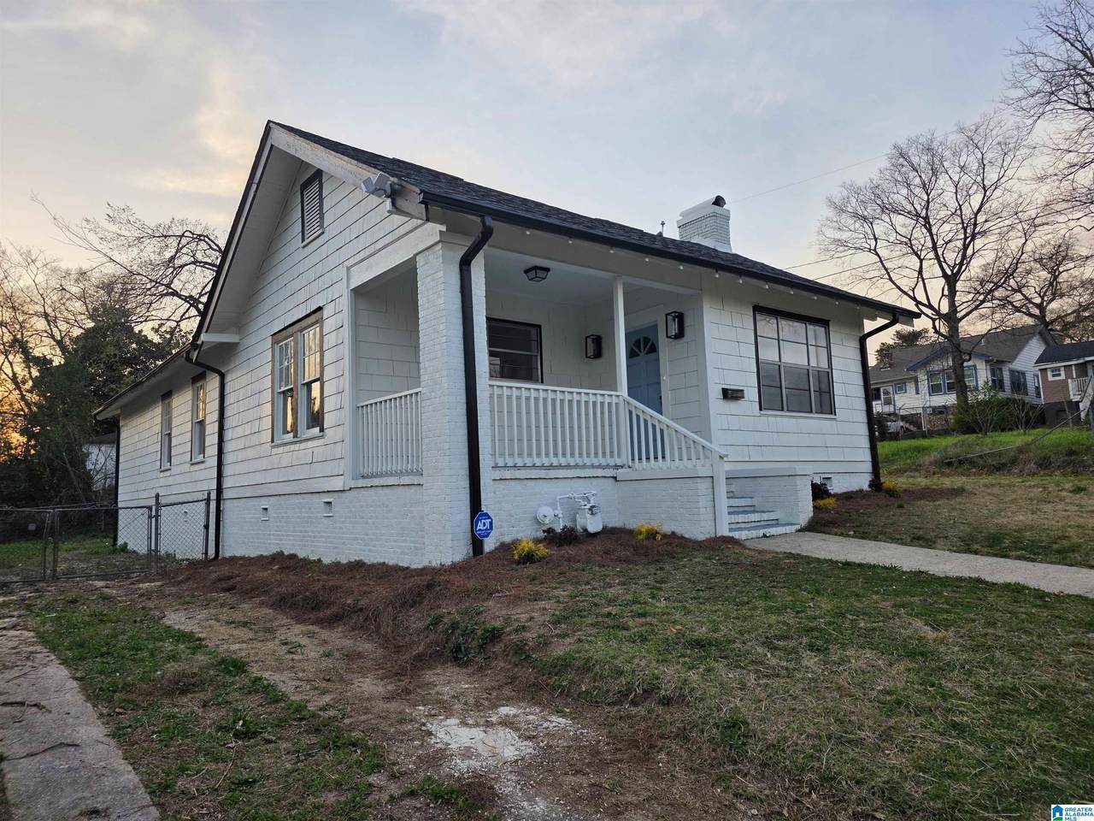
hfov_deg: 73.9
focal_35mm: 23
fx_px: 727
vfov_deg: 58.9
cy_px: 410
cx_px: 547
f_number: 1.7
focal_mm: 6.3
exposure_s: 1/180
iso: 25
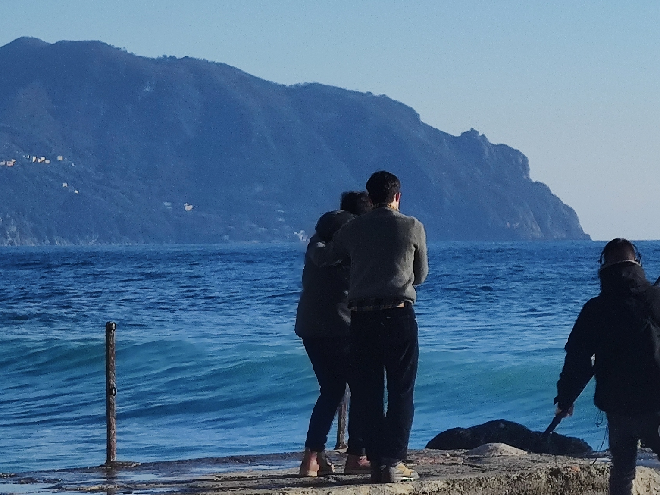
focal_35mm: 108
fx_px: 2059
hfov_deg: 17.5
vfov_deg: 13.7
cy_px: 196
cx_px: 763
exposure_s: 1/2764
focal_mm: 8.16
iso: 100
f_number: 2
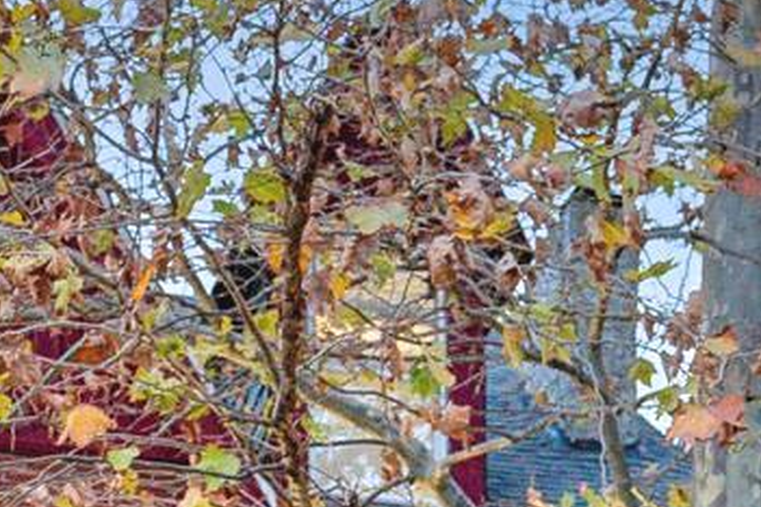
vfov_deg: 11.5
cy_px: 911
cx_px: 397
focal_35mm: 111
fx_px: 2346
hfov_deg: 18.4
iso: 1600
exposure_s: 1/13
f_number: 4
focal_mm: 19
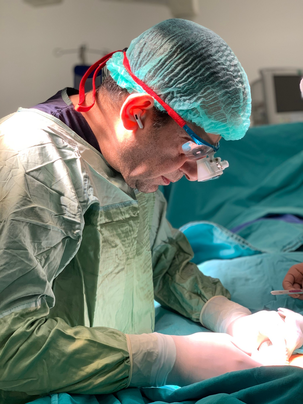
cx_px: 152
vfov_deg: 36.8
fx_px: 607
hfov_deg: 28.0
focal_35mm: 52
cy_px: 202
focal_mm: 6
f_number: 2.4
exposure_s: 1/103
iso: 64
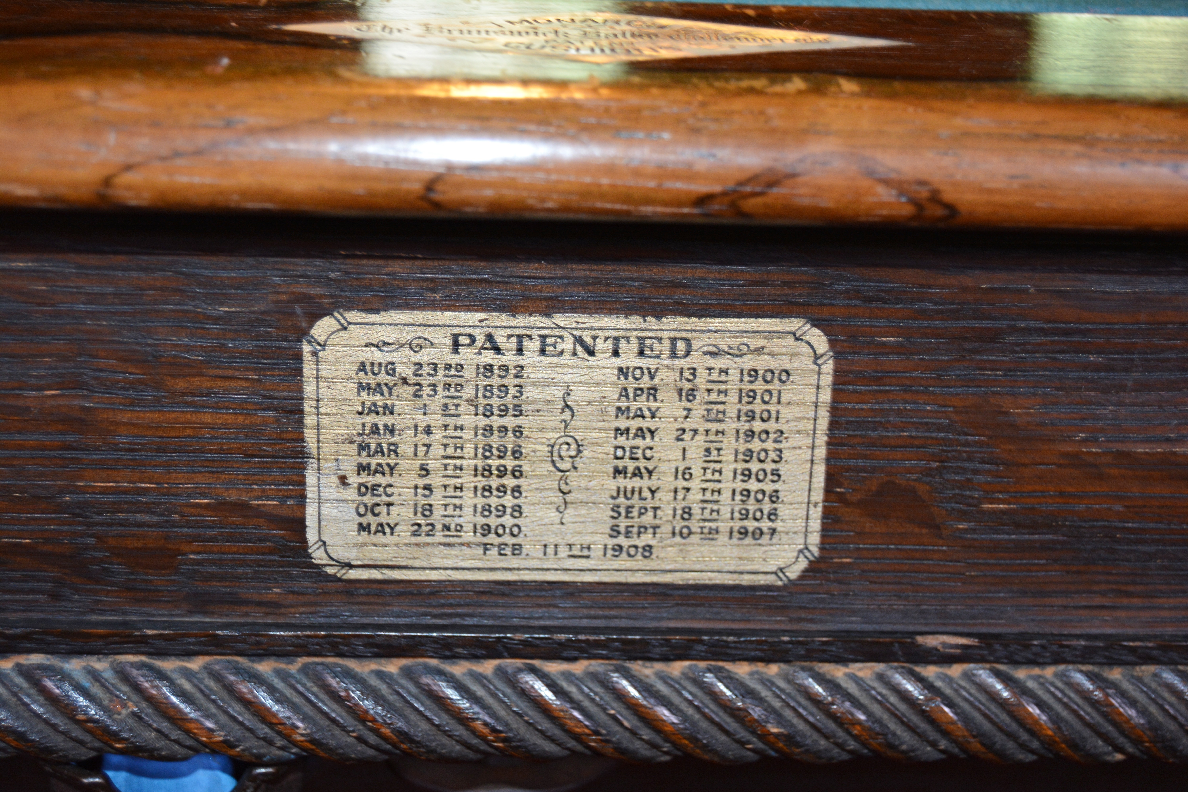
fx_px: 2227
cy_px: 396
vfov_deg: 20.2
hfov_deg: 29.9
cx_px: 594
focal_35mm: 68
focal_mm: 45
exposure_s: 1/60
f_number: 5.3
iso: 640
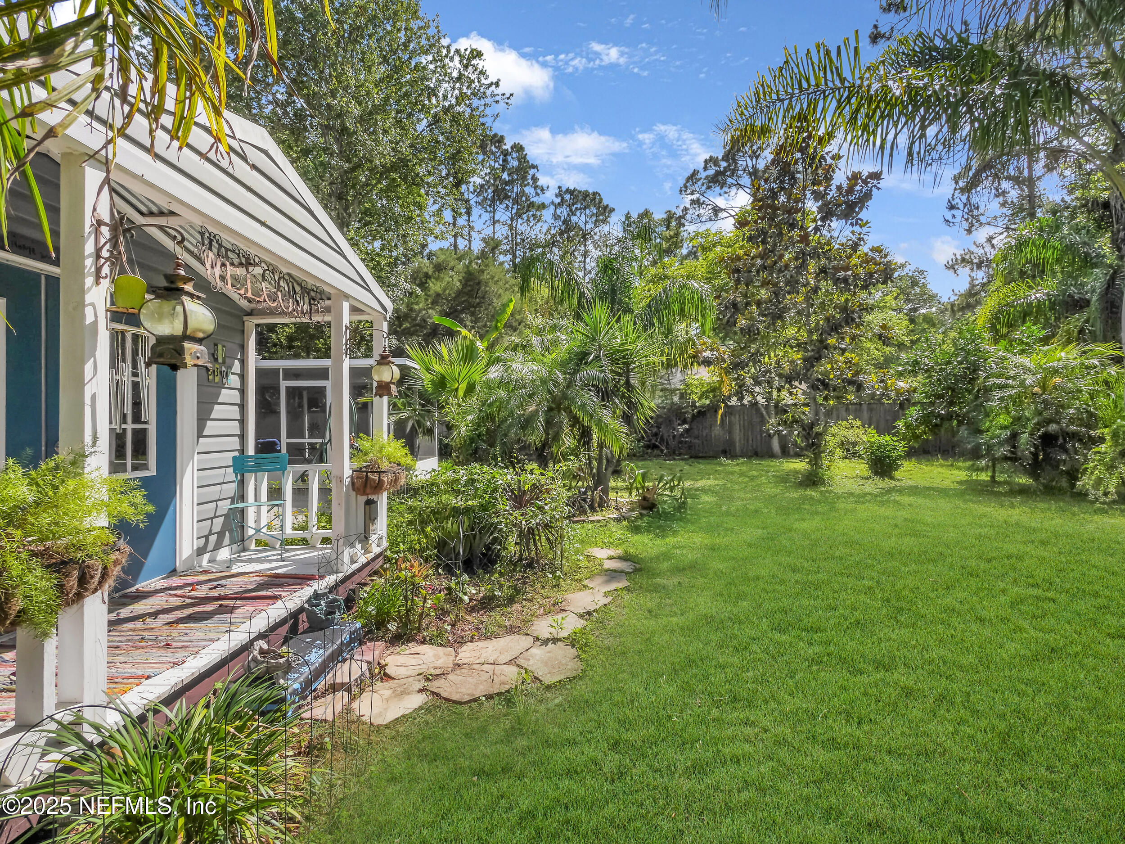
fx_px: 520
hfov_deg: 94.5
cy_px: 422
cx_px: 562
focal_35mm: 16
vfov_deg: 78.1
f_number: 11
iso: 400
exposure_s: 1/640
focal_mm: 8
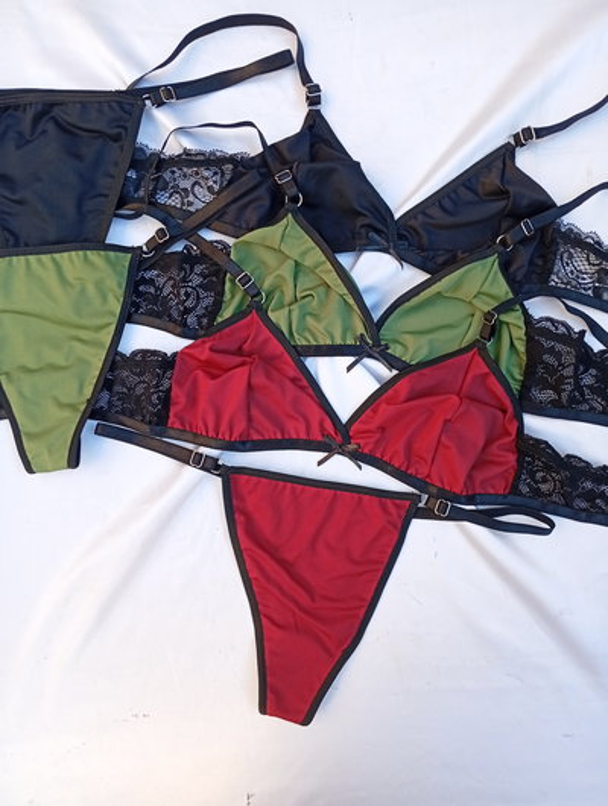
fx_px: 631
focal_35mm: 27
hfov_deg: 51.5
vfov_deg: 65.2
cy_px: 403
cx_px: 304
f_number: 1.8
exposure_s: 1/100
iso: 62
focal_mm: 3.98
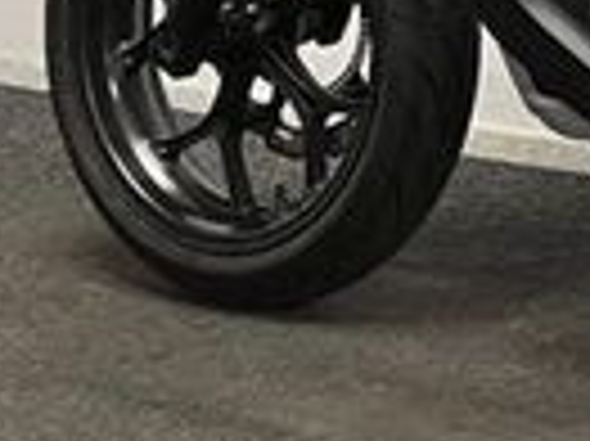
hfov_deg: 13.5
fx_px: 2163
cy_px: -464
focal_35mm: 127
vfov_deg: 10.6
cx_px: 1153
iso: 64
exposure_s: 1/50
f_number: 1.6
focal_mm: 5.1
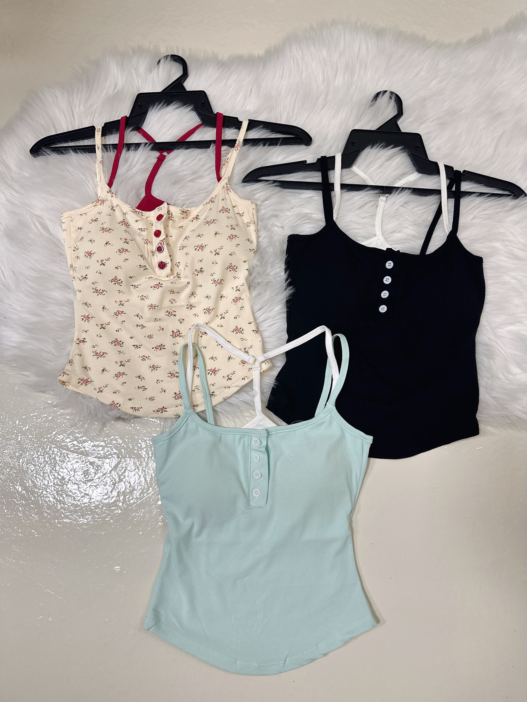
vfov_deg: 71.6
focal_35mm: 24
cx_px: 264
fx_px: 487
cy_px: 351
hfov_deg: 56.8
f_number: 1.78
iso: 250
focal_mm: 6.86
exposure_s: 1/115
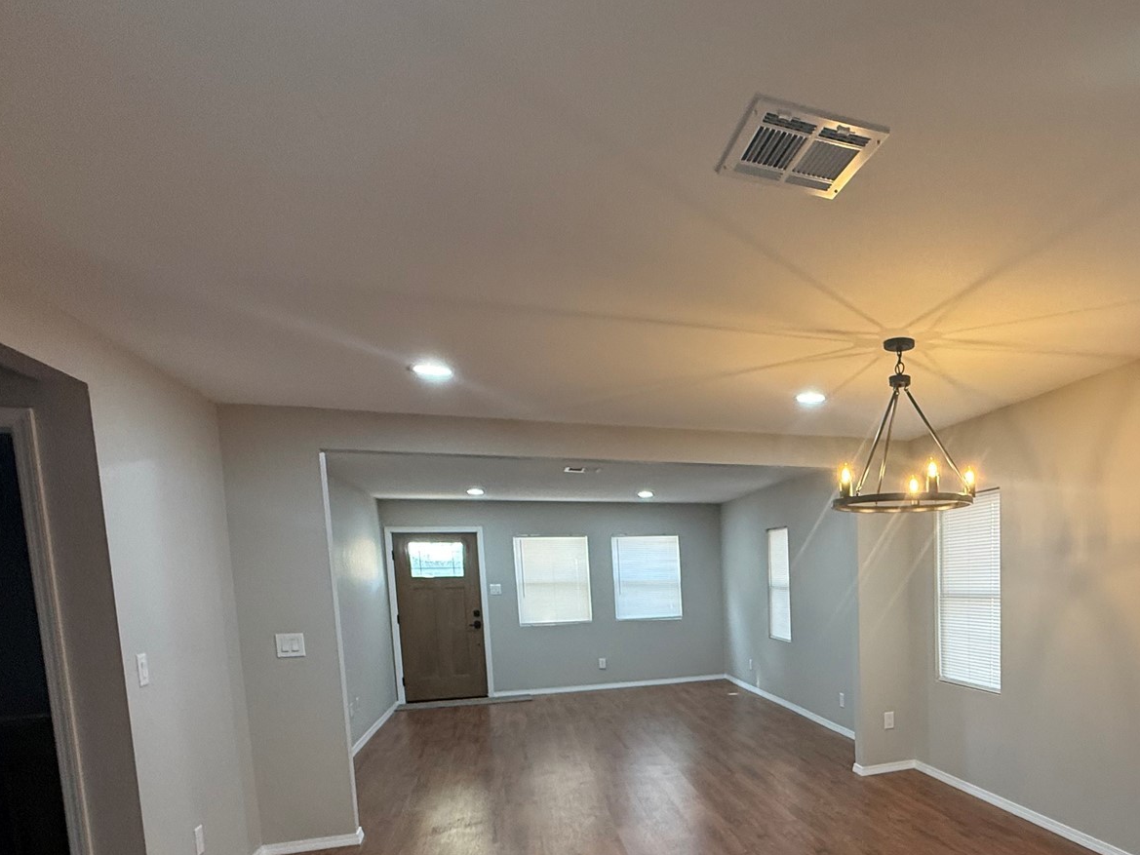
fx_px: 758
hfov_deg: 69.8
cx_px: 831
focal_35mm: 23
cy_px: 654
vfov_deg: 55.7
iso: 320
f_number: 2.2
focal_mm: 2.22
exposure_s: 1/120
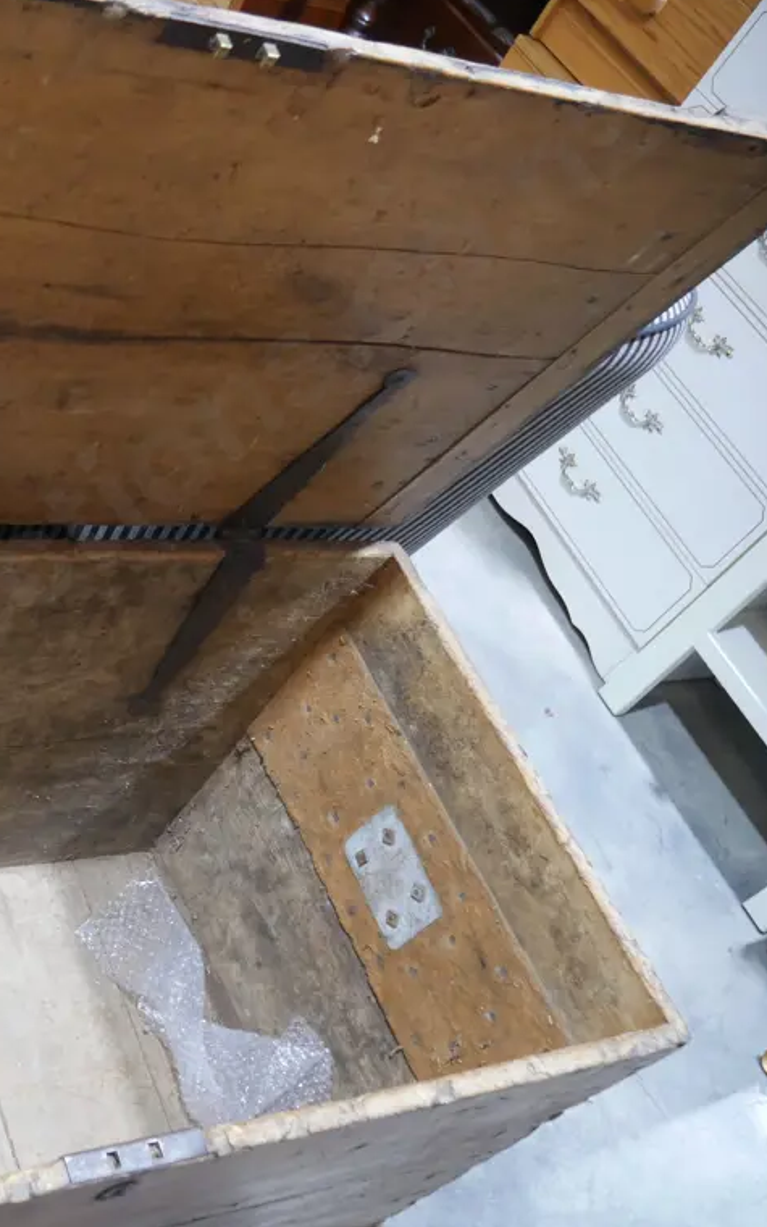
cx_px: -23
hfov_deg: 29.6
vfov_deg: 49.3
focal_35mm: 40
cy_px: 609
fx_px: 1338
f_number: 3.5
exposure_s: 1/60
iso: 640
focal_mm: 14
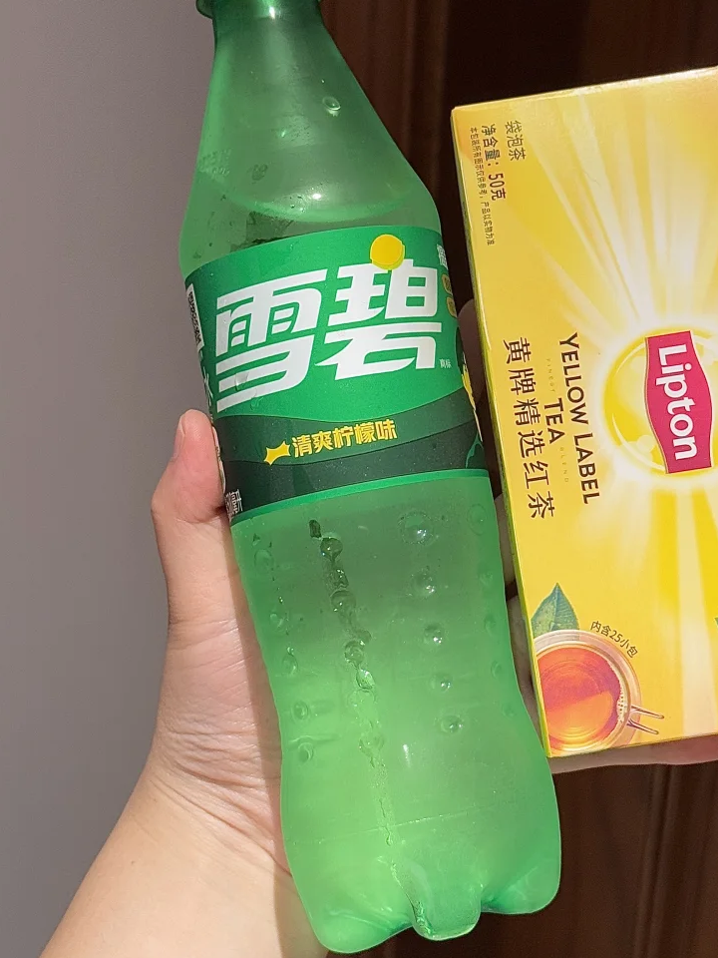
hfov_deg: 20.3
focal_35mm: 72
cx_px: 501
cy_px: 421
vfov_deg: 27.0
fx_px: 1991
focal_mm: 6.76
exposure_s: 1/50
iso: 80
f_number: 1.78
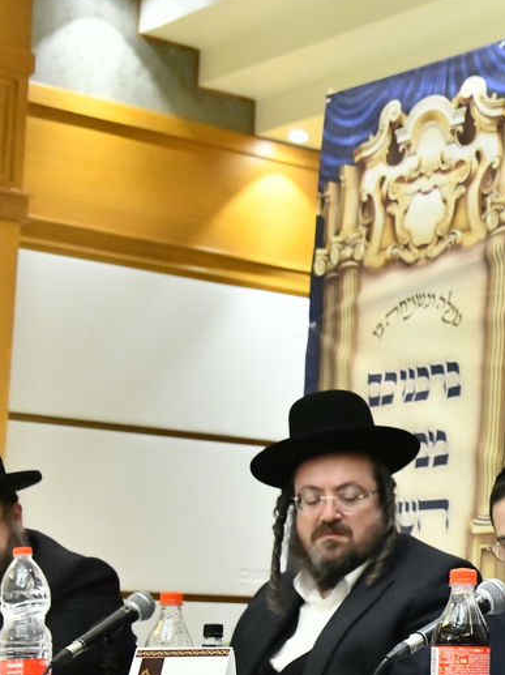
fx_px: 1928
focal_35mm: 99
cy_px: 435
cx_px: 809
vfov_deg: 19.8
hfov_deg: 13.8
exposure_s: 1/60
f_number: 5.6
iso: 5000
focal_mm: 38
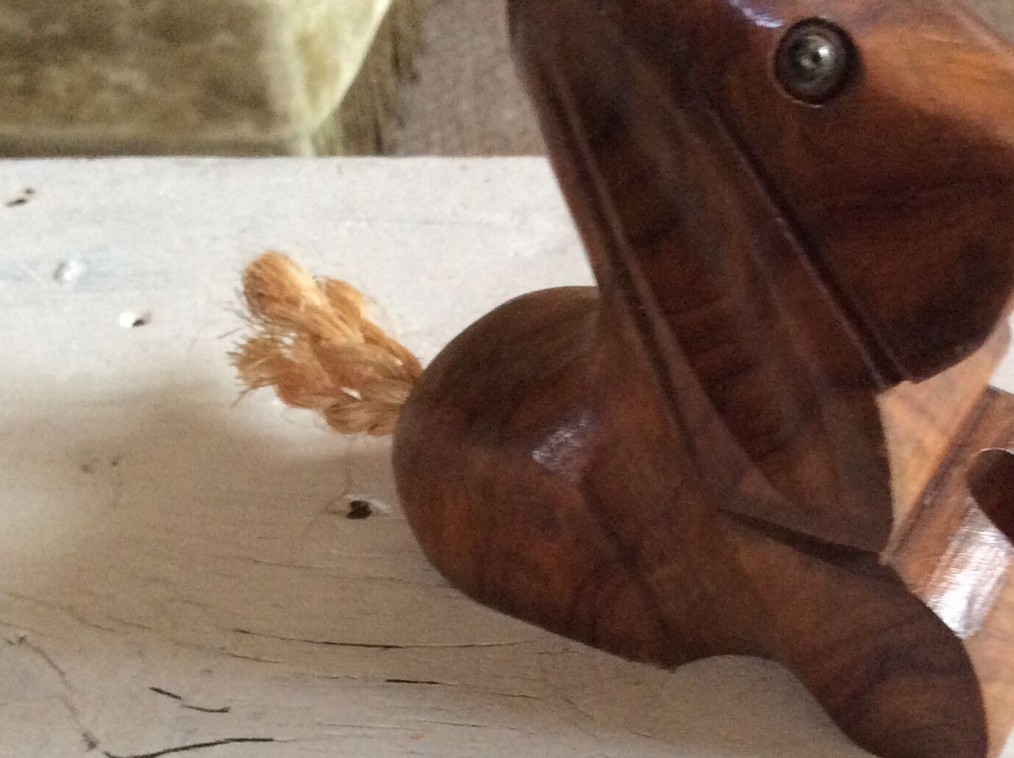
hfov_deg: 32.0
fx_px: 1755
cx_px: 676
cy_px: 400
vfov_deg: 24.4
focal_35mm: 60
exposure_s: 1/25
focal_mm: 3.3
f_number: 2.4
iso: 200
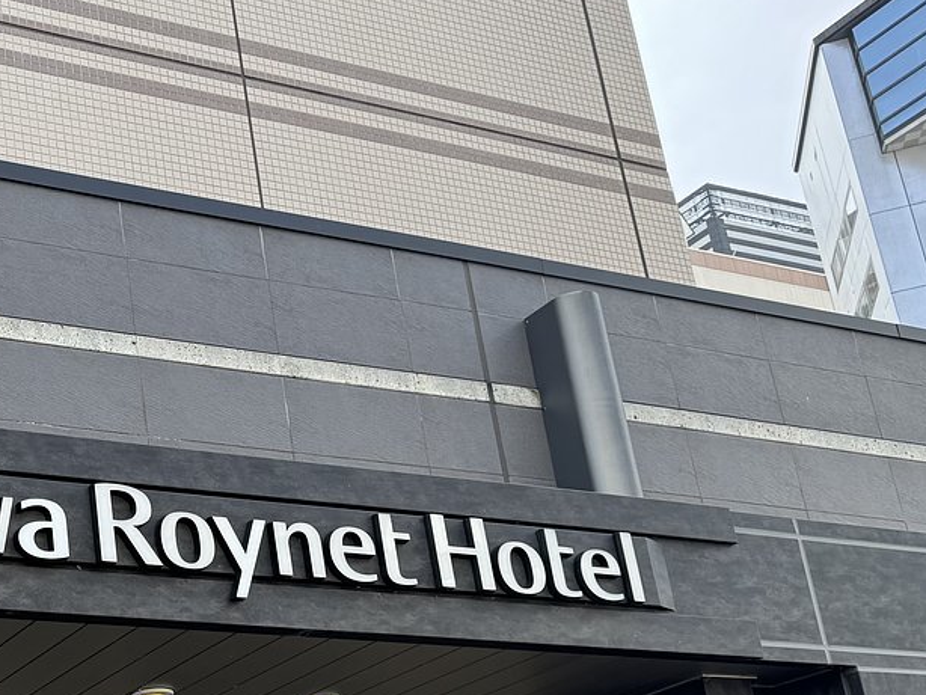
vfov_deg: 23.7
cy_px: 632
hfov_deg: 29.6
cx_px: -45
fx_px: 1606
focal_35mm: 60
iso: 80
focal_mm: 6.76
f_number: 1.78
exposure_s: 1/822
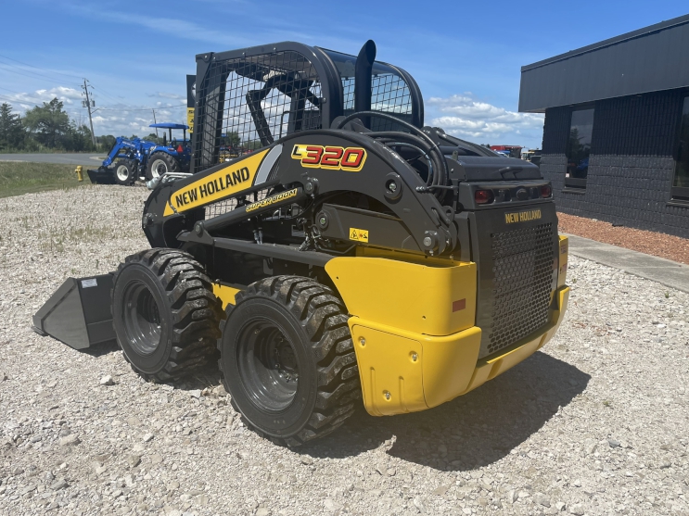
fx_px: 557
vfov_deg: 49.7
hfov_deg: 63.5
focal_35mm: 28
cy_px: 256
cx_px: 340
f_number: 1.6
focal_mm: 4.2
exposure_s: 1/4651
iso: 32
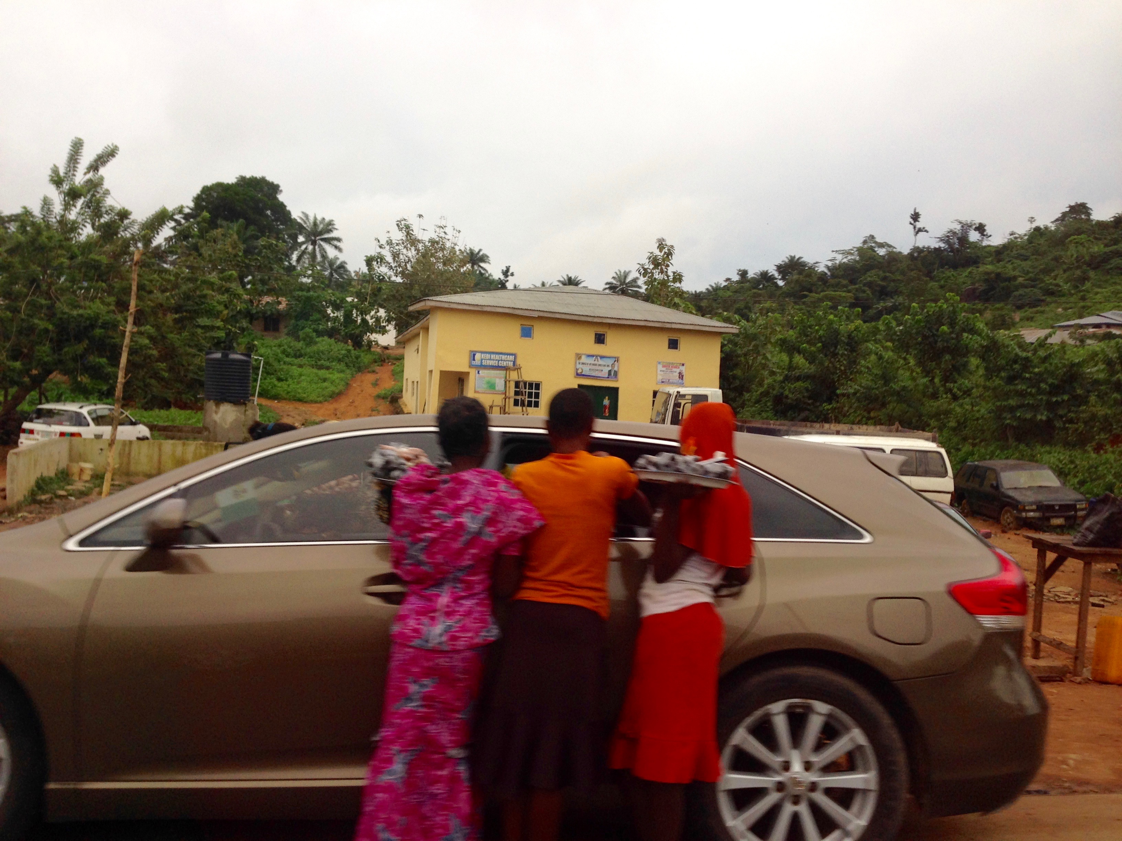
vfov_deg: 42.9
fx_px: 1070
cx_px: 561
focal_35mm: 33
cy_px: 420
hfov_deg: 55.4
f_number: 2.4
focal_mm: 4.12
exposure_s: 1/120
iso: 64
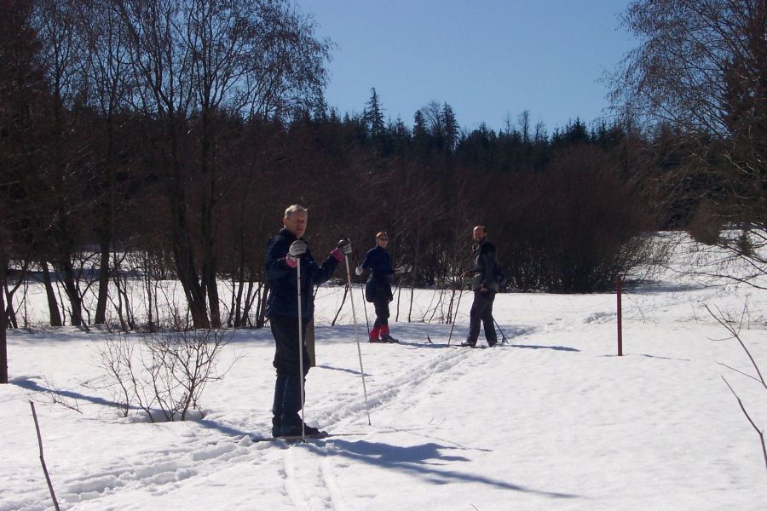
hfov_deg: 22.9
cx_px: 384
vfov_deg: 15.4
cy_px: 256
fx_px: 1896
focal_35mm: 89
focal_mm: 18.7
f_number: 8
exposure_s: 1/700
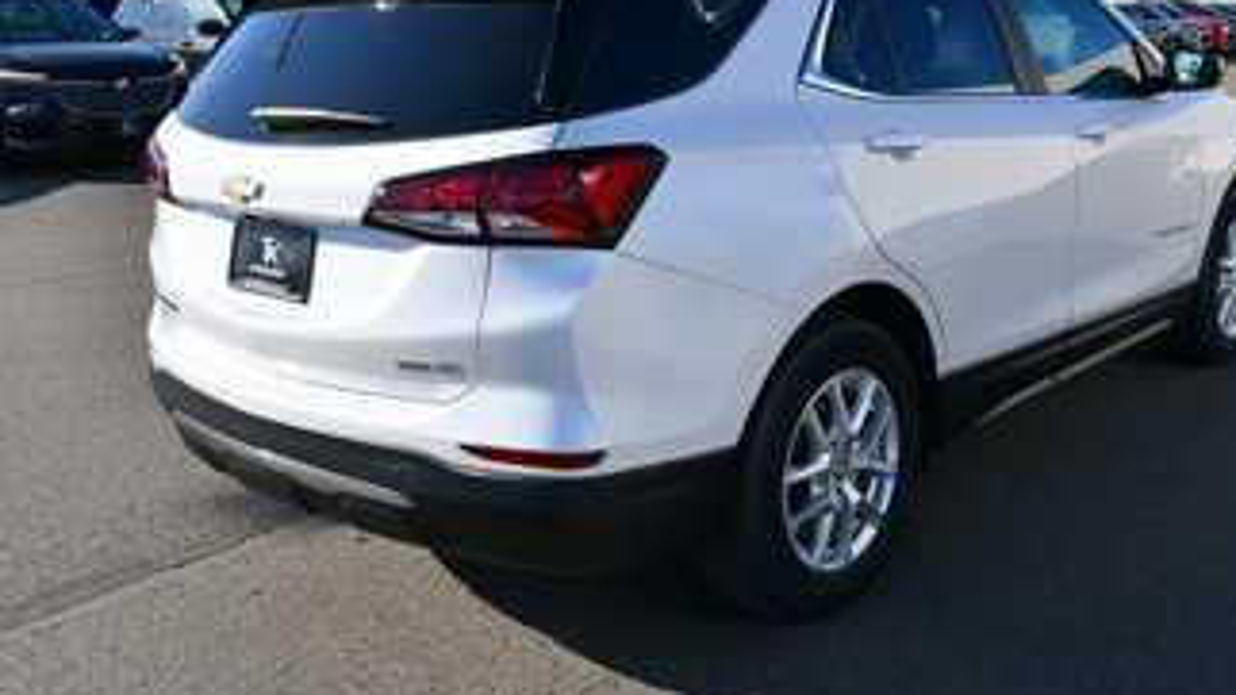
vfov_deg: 30.3
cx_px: 706
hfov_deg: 51.4
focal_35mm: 39
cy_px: 248
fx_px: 1278
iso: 100
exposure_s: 1/250
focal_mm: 20
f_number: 8
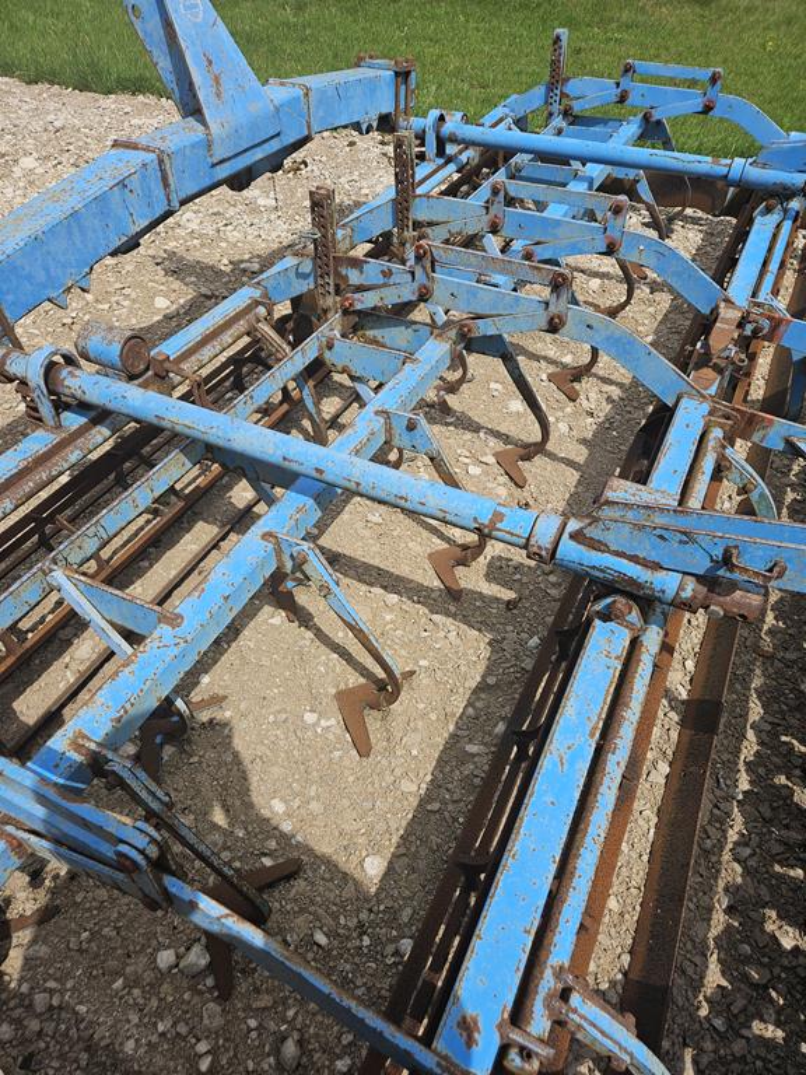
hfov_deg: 58.9
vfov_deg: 73.9
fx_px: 714
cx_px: 403
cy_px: 538
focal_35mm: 23
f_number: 1.8
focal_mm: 5.4
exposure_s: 1/2071
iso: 25
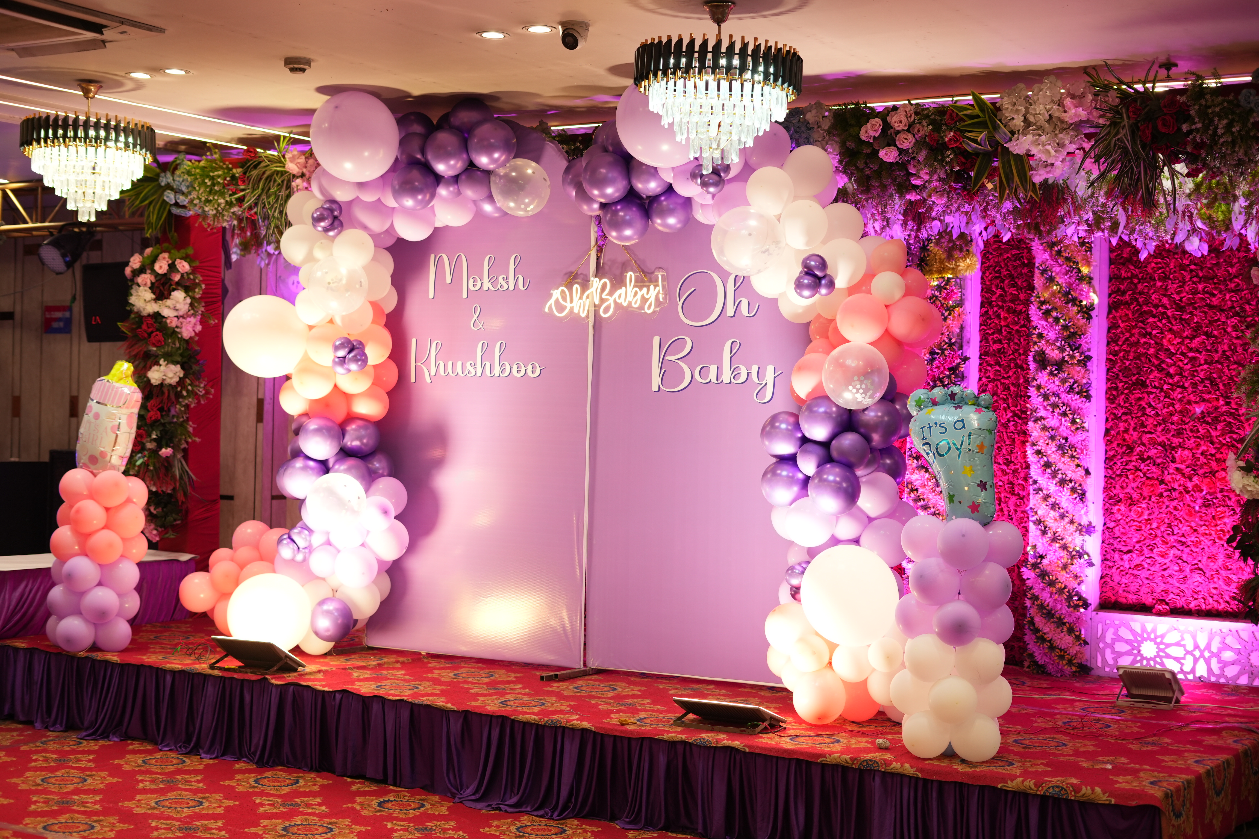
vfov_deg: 27.0
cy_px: 420
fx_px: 1748
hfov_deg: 39.6
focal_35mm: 50
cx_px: 630
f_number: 2.8
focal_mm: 50
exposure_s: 1/160
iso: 500
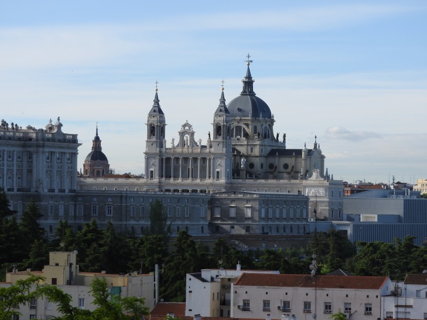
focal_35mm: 170
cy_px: 160
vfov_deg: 8.7
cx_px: 214
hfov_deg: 11.6
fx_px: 2097
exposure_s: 1/640
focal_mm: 30.5
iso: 100
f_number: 5.2
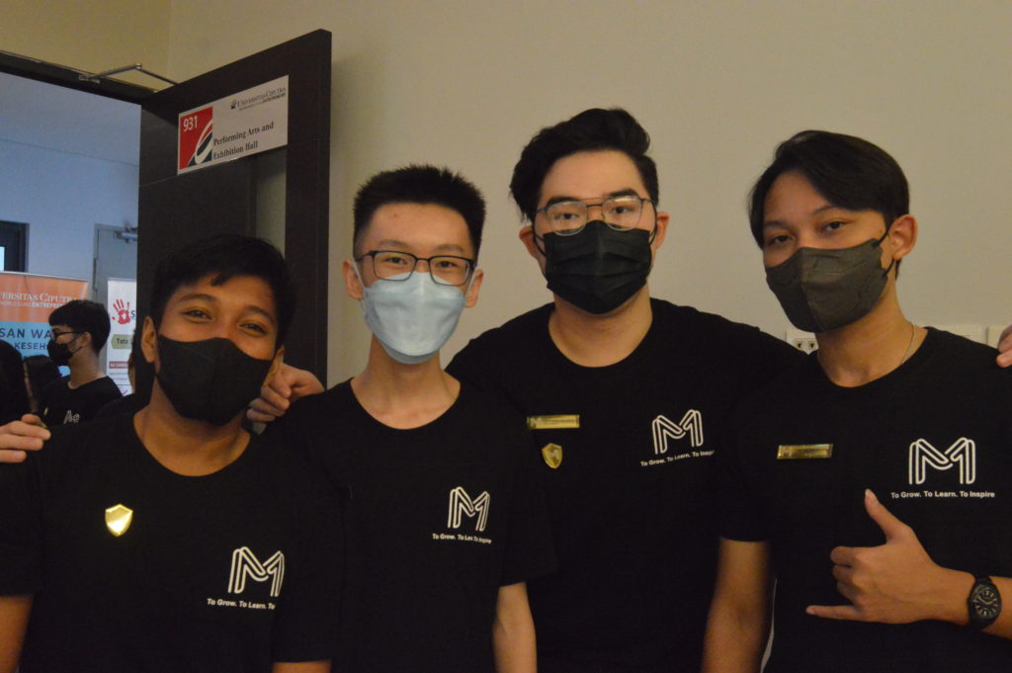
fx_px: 969
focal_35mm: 34
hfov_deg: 55.1
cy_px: 336
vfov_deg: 38.3
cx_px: 506
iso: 6400
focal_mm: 23
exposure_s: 1/60
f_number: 10
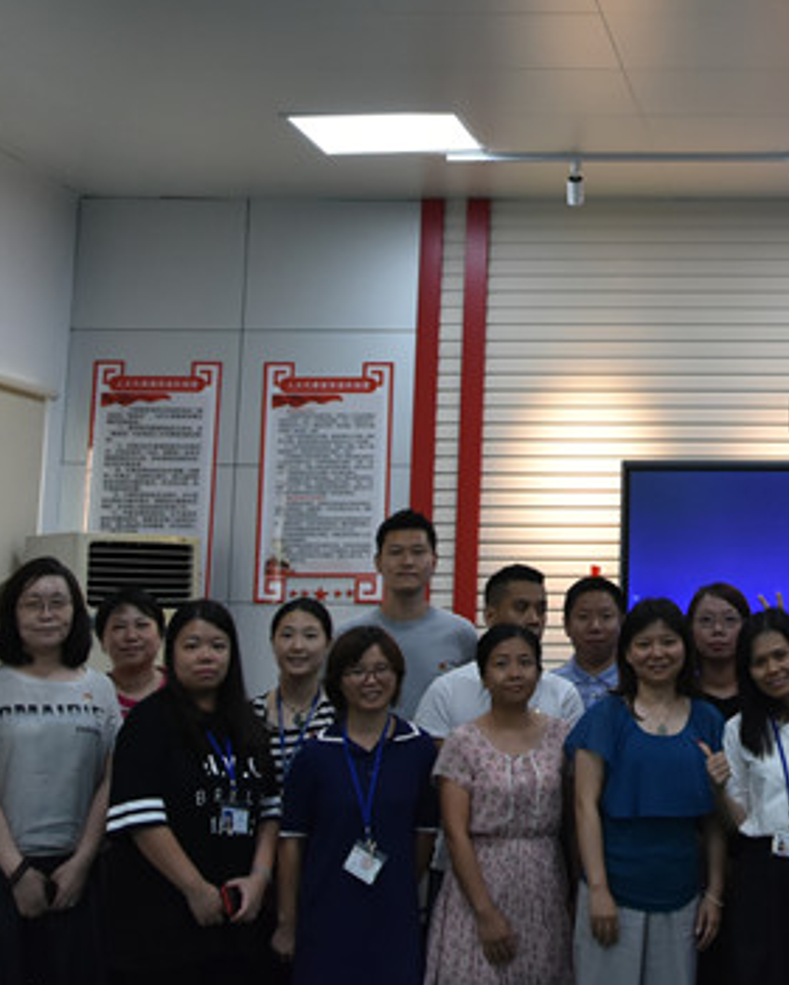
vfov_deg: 25.0
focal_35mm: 75
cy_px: 219
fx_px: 2188
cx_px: 814
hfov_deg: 19.7
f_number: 5.6
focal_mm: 22
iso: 800
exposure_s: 1/125
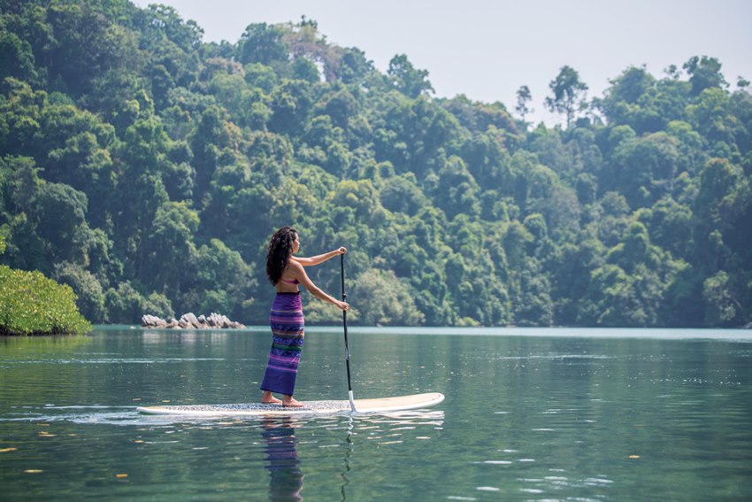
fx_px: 1713
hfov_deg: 24.8
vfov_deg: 16.7
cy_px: 251
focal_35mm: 82
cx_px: 376
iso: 100
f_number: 2.8
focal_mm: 82
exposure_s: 1/1000
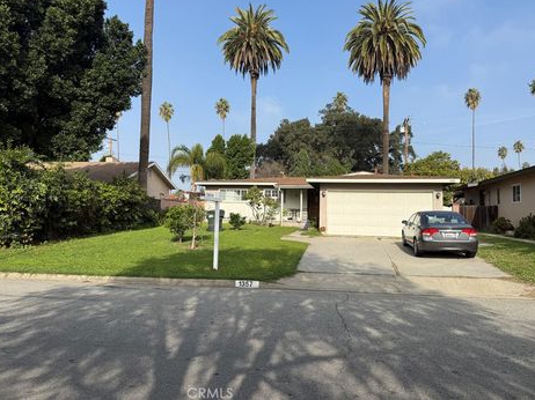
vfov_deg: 53.0
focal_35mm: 26
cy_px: 184
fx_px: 402
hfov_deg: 67.3
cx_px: 274
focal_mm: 6.76
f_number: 1.78
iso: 80
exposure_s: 1/4167
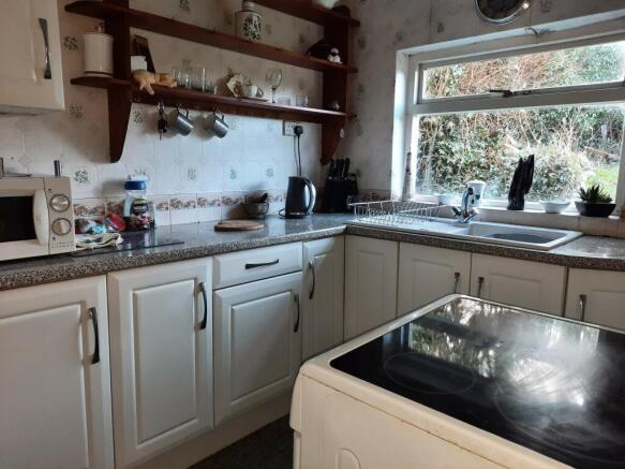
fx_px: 451
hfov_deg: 69.4
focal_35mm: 25
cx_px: 312
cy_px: 234
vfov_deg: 54.9
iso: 125
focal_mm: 4.6
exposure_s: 1/50
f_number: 2
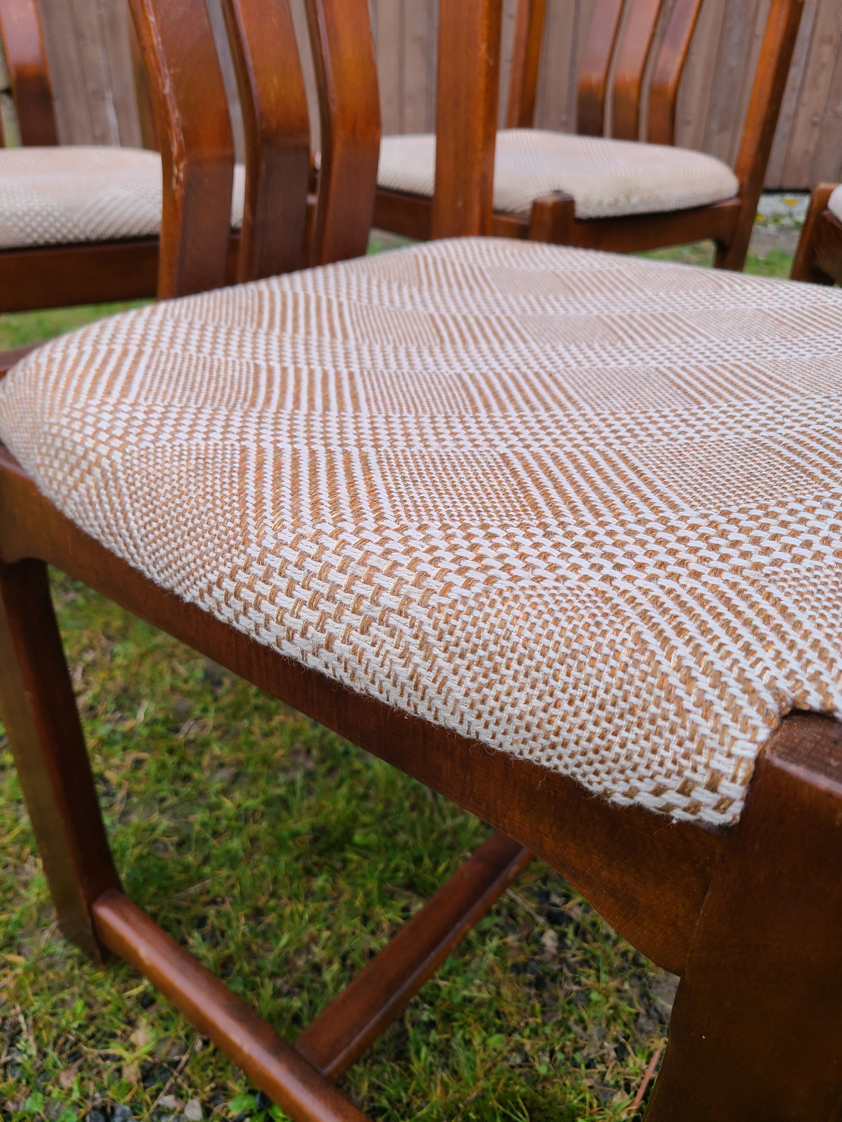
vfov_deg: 67.3
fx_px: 843
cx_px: 421
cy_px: 561
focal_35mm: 26
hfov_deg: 53.1
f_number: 1.8
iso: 40
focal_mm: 5.4
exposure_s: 1/270
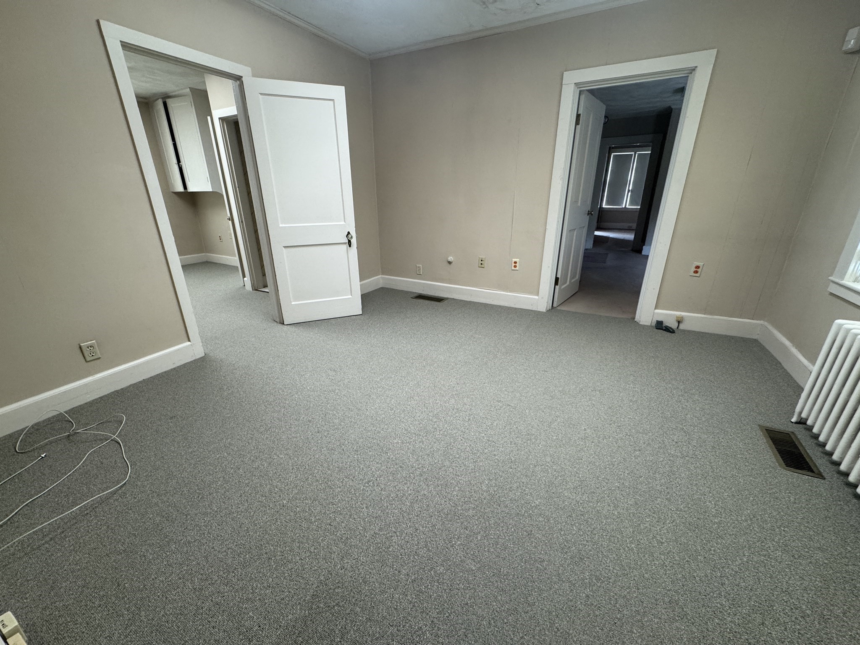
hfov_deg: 102.1
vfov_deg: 85.7
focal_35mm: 14
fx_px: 348
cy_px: 322
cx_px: 430
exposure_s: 1/120
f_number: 2.2
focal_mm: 2.22
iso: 200
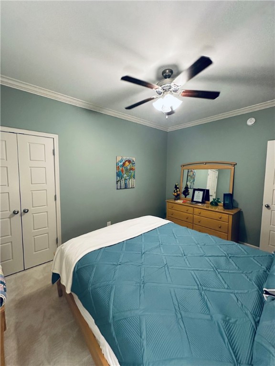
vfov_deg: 102.1
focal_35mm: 14
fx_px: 148
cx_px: 138
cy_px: 183
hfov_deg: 85.7
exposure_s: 1/60
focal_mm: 2.22
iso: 250
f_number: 2.2
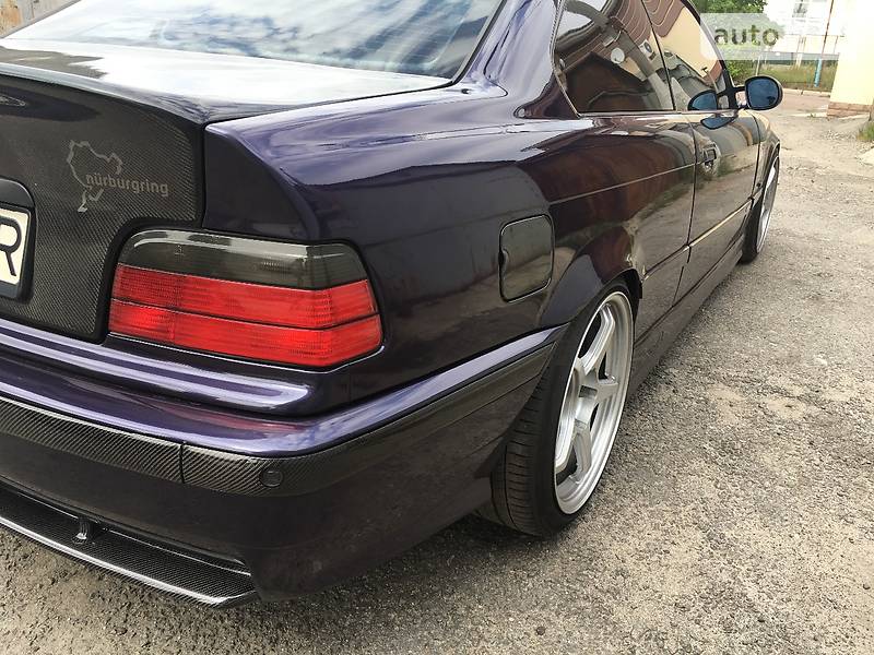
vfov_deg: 48.2
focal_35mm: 29
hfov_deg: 61.7
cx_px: 437
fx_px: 732
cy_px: 328
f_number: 2.2
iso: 25
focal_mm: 4.2
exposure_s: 1/379
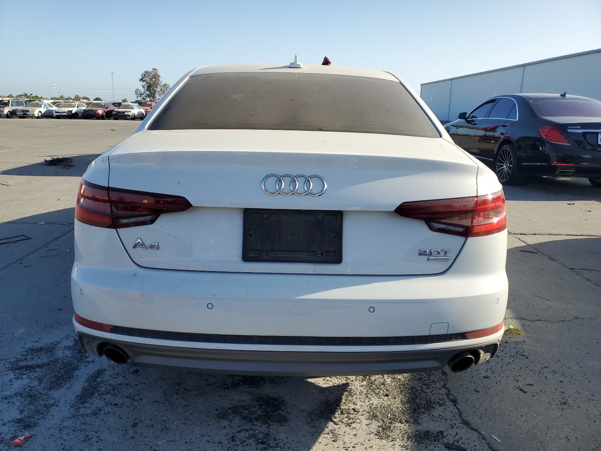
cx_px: 300
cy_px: 226
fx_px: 451
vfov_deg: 53.1
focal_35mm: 26
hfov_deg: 67.3
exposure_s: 1/2000
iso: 50
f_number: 1.5
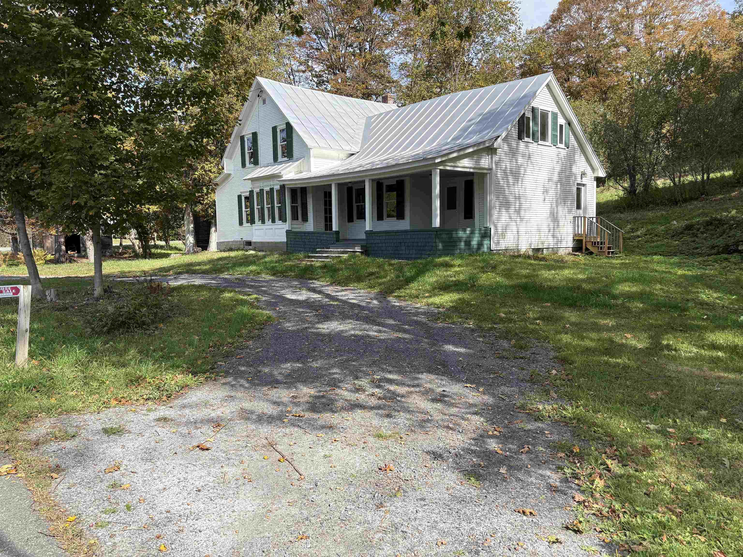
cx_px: 372
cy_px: 278
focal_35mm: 26
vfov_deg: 53.1
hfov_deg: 67.3
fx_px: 558
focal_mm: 5.96
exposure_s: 1/1420
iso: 50
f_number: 1.6
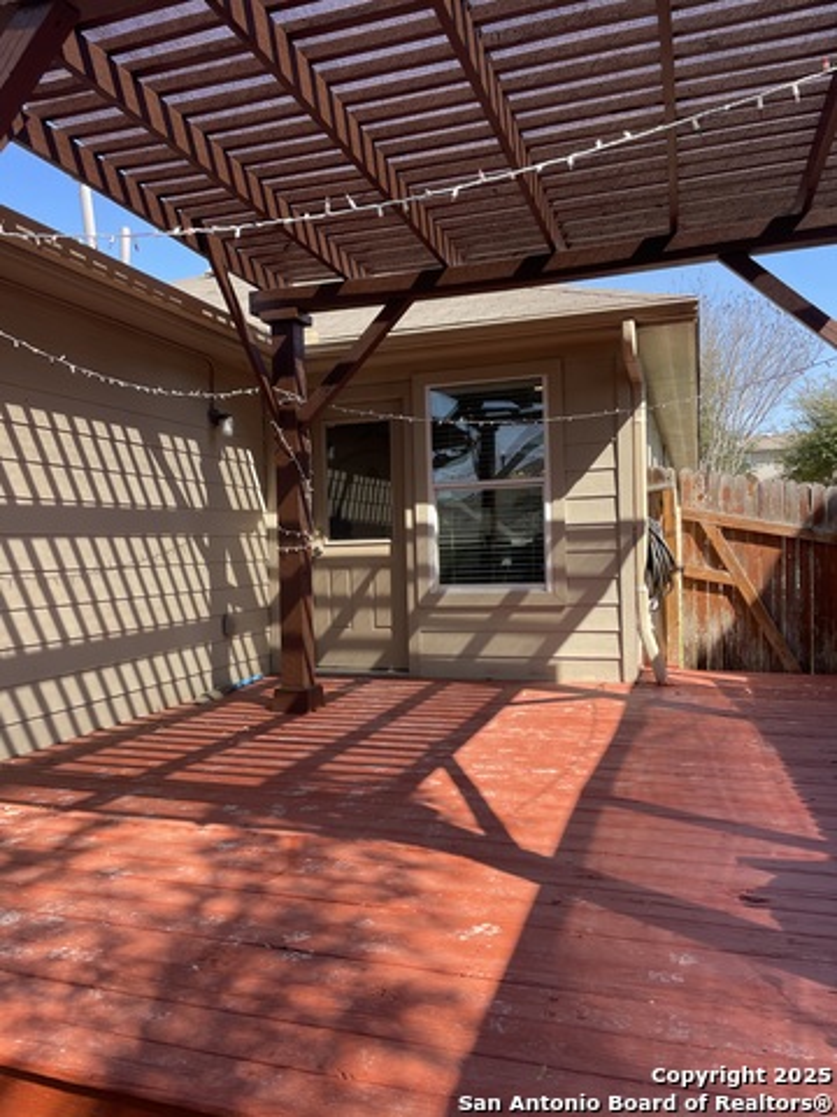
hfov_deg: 53.1
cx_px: 418
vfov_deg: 67.3
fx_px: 838
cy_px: 558
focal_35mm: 26
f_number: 1.6
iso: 32
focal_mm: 4.2
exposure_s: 1/875
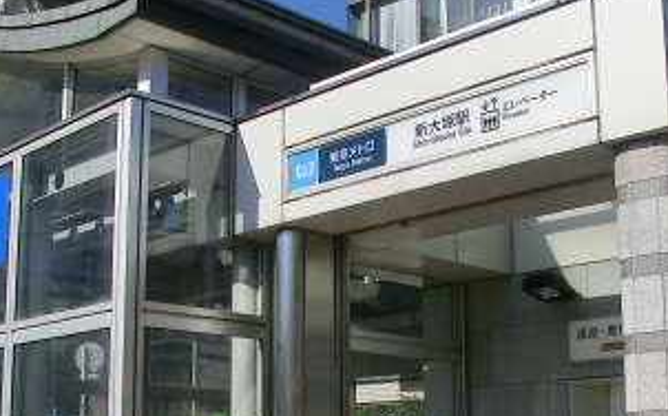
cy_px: 303
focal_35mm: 54
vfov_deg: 23.7
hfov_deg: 37.6
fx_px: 982
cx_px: 310
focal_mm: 4.24
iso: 80
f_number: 7.9
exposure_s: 1/320
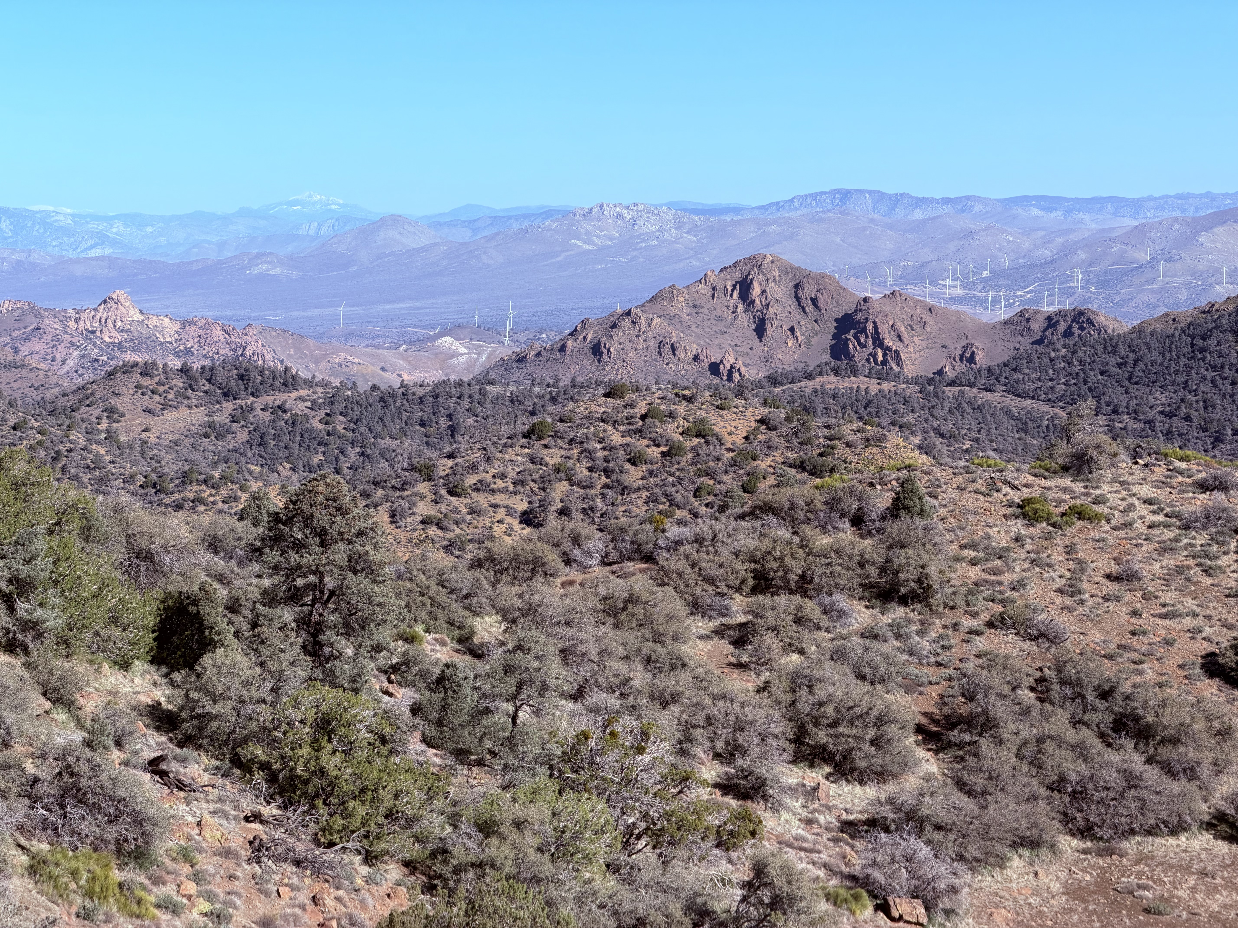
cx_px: 619
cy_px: 464
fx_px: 3576
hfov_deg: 19.6
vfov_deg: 14.8
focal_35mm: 100
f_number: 2.8
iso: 25
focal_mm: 16.89
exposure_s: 1/638
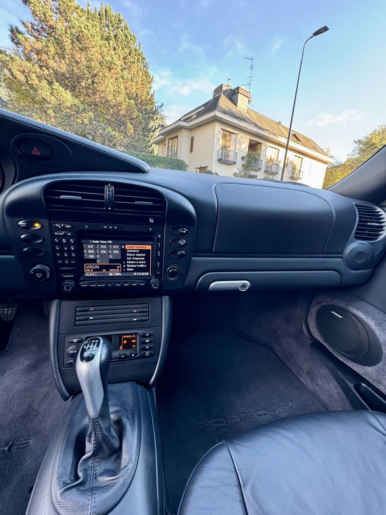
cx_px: 193
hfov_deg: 85.7
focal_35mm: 14
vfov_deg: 102.1
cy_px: 258
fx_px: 208
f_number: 2.2
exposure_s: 1/99
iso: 250
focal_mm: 2.22
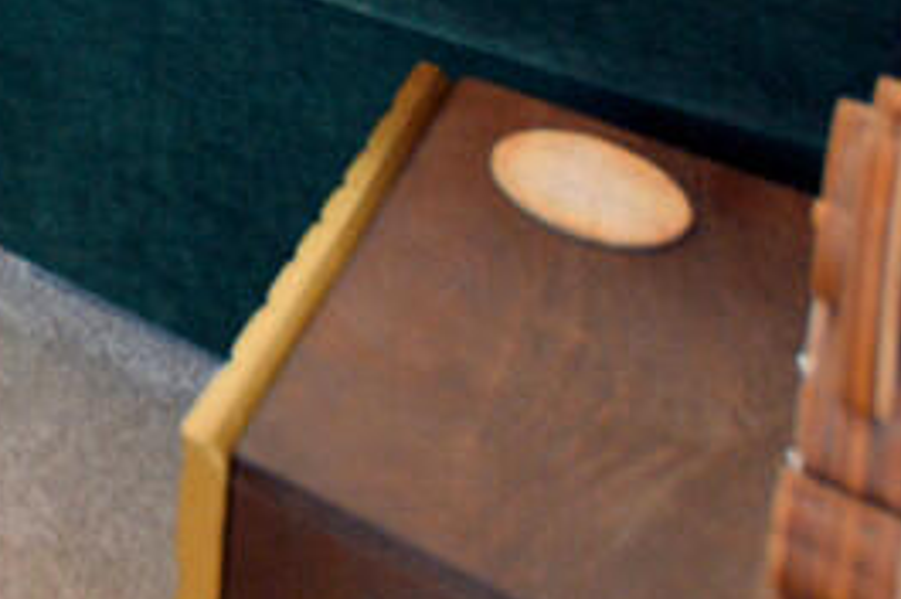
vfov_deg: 17.7
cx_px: -541
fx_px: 1450
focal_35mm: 58
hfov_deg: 24.4
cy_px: -539
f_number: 3.5
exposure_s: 1/20
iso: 200
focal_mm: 10
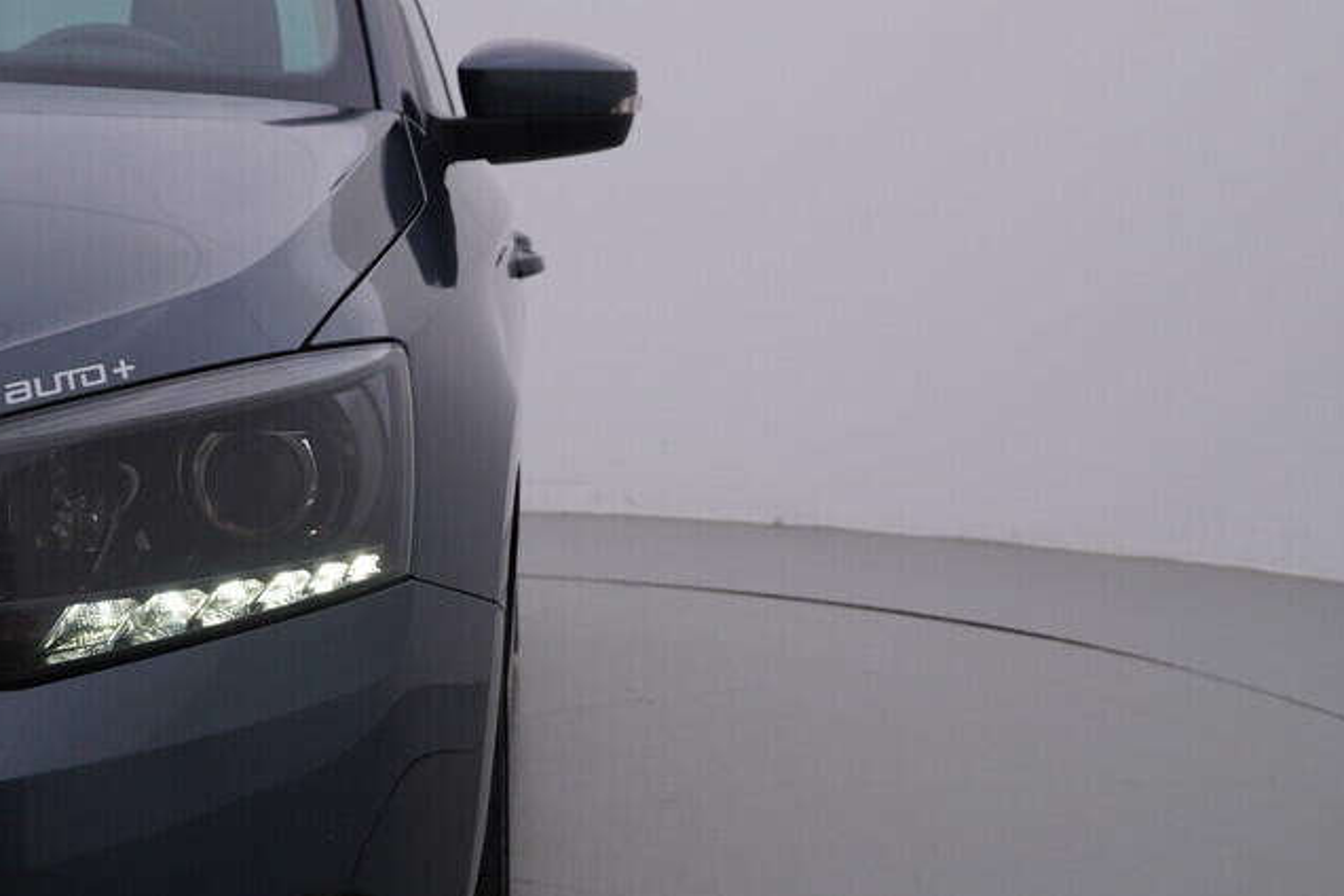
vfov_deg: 23.2
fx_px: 2165
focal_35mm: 58
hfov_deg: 34.5
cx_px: 676
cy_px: 618
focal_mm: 24
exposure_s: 1/125
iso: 125
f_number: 5
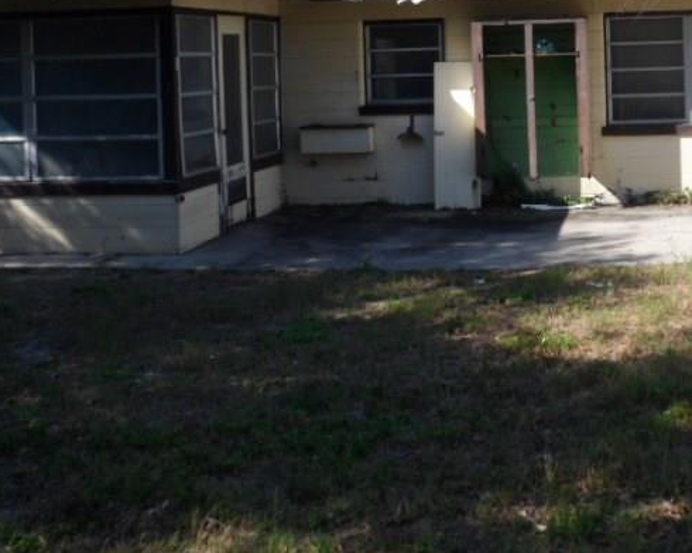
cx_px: 535
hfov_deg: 34.5
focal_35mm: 53
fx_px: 1085
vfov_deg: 27.6
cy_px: 59
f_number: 3.3
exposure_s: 1/500
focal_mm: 4.9
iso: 80
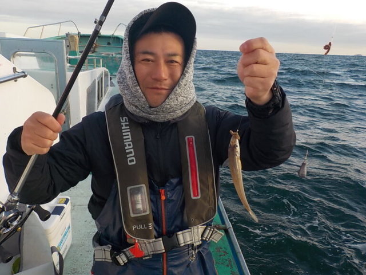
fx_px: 317
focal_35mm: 30
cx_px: 183
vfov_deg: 46.8
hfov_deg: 60.0
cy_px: 138
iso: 125
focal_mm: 4.1
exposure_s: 1/320
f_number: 3.3
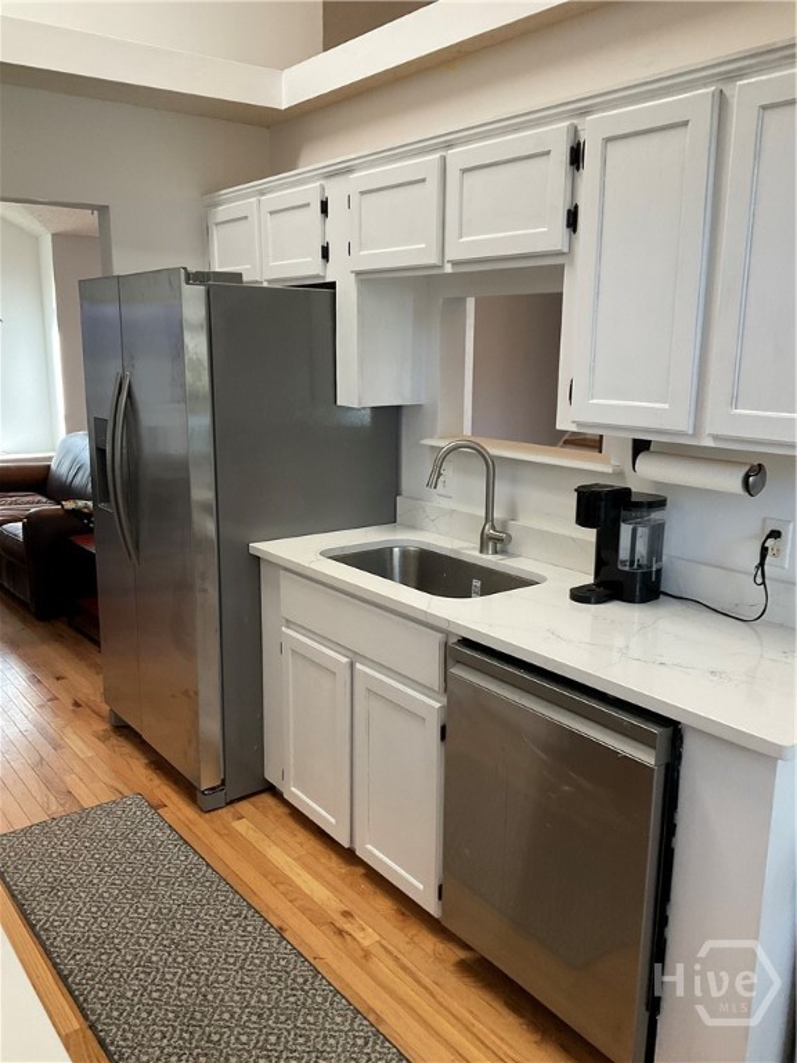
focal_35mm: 29
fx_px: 890
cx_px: 398
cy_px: 532
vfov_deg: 61.7
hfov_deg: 48.2
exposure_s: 1/60
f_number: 1.8
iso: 80
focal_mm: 3
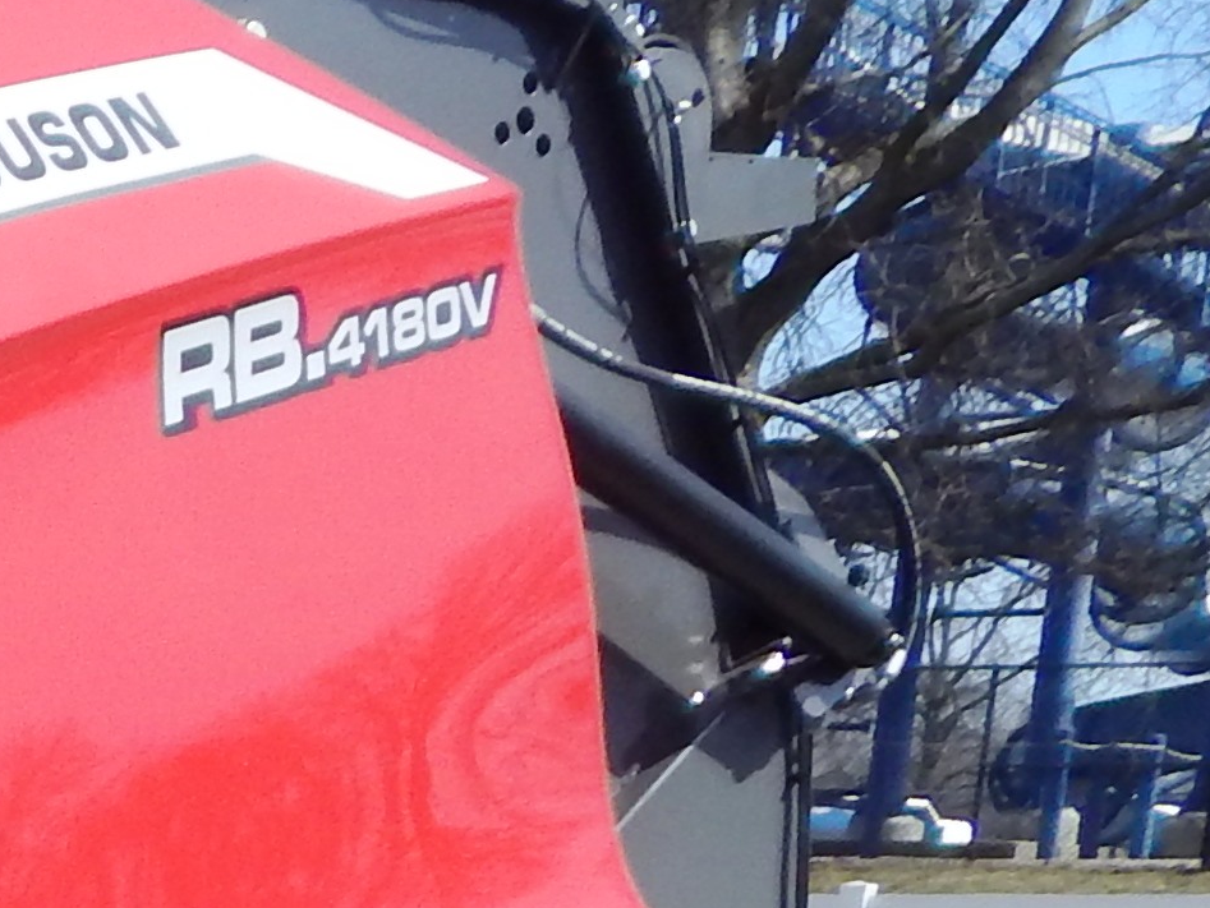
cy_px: 1608
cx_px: -1528
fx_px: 3742
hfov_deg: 14.0
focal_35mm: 107
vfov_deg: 12.7
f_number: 6
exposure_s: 1/400
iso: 125
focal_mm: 4
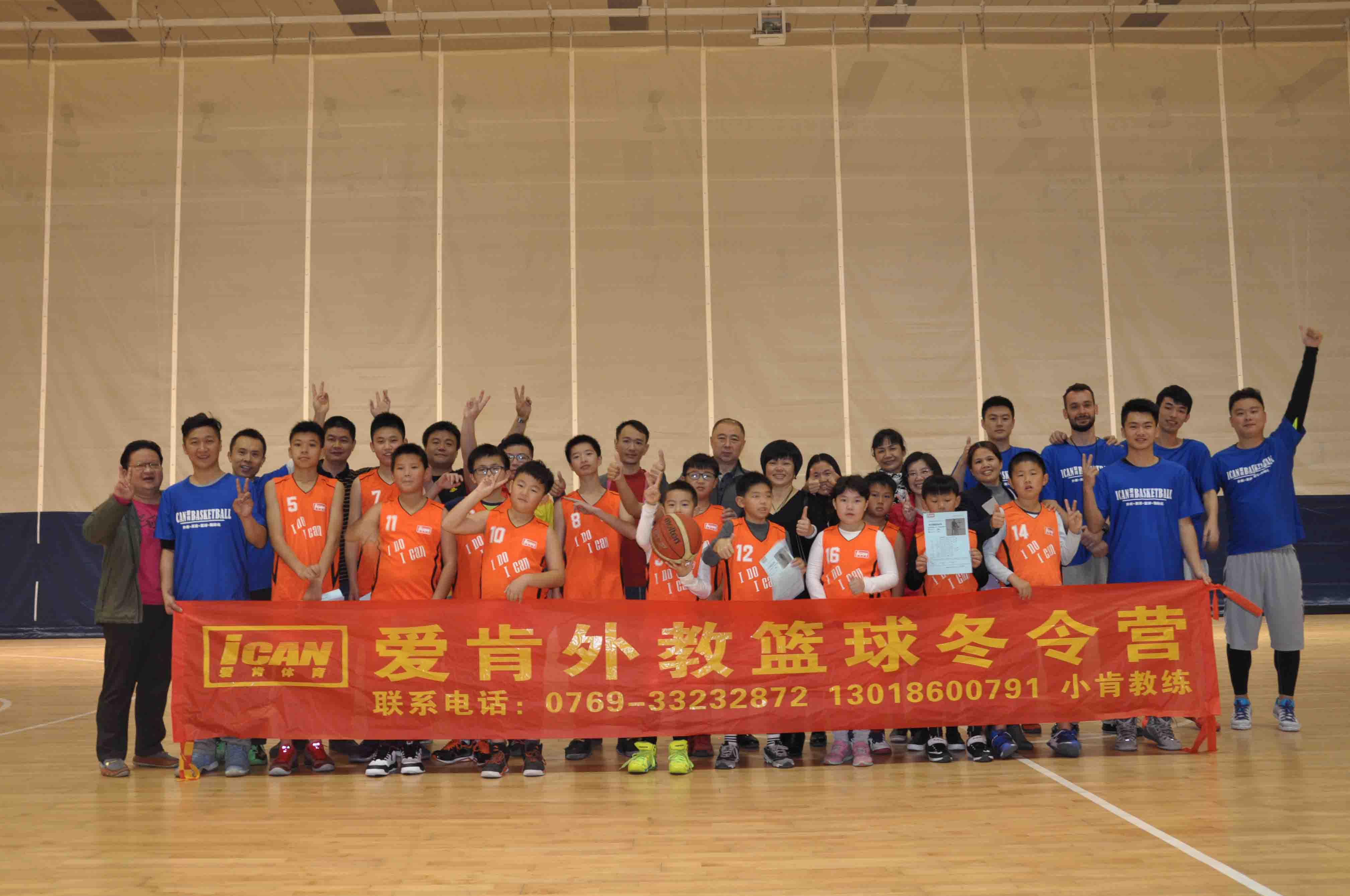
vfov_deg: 39.3
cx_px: 665
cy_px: 439
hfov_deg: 56.5
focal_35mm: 34
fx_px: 1256
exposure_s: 1/20
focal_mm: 21
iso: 400
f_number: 3.8
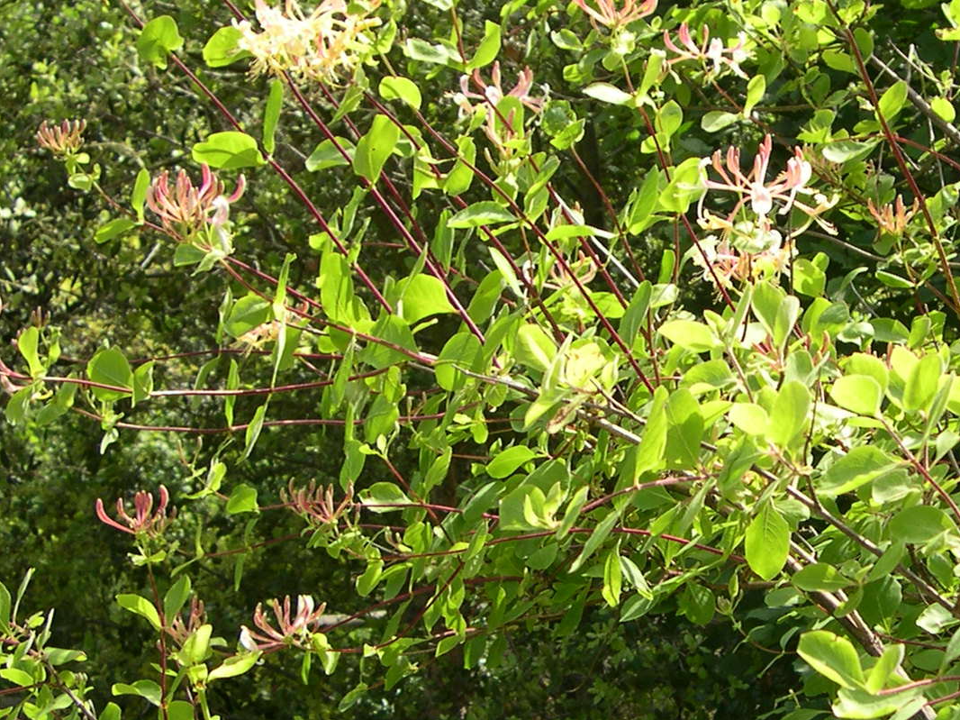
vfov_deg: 18.2
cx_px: 763
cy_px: 371
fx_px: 2246
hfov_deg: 23.8
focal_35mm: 81
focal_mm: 8
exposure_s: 1/503
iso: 100
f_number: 2.8
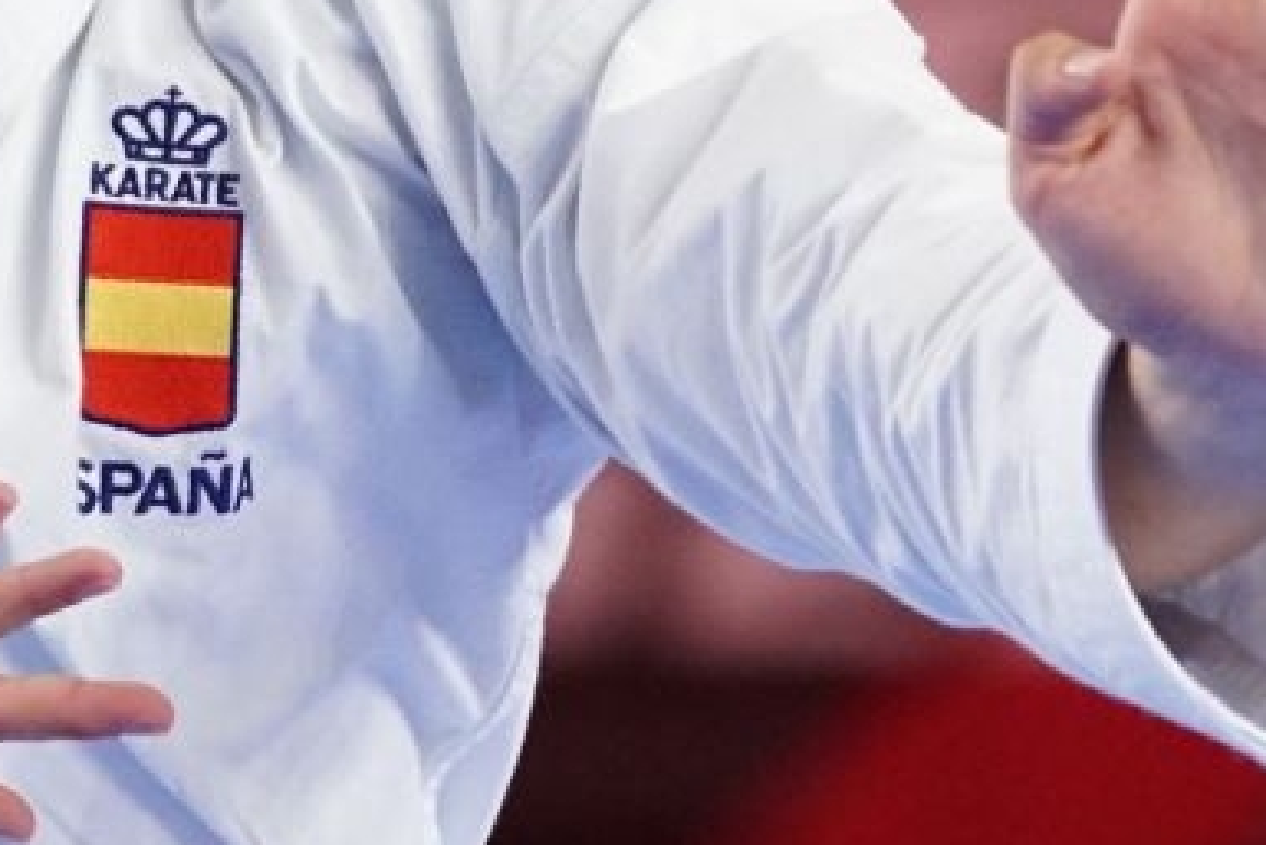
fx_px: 49320
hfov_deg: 1.5
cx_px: 595
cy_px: 168
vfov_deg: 1.0
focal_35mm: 1402
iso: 1000
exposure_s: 1/400
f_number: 3.2
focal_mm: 200
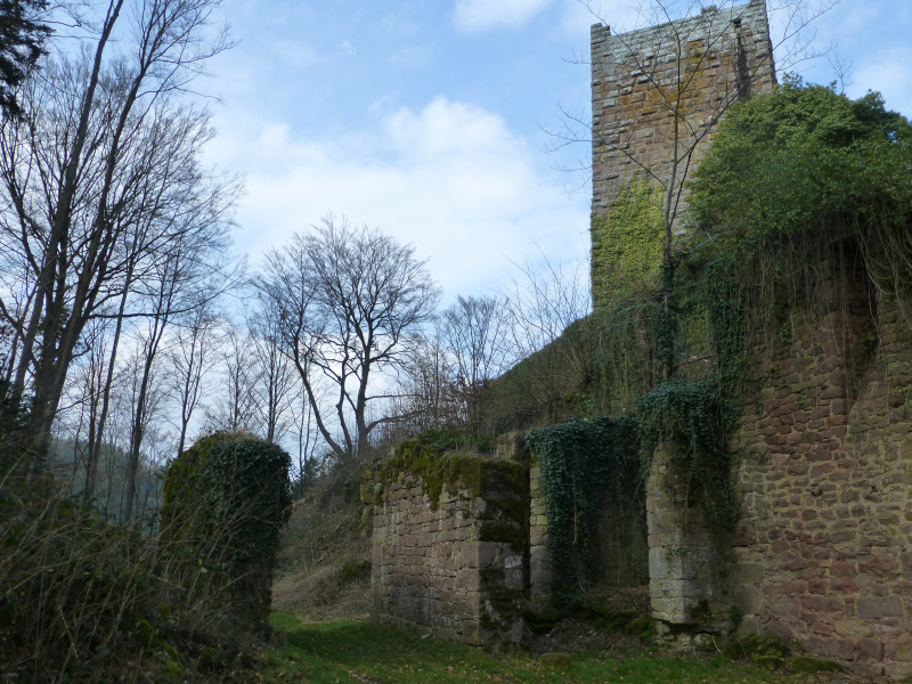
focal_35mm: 31
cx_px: 456
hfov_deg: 58.4
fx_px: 817
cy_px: 342
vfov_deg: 45.4
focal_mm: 5.4
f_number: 4
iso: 160
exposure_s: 1/500
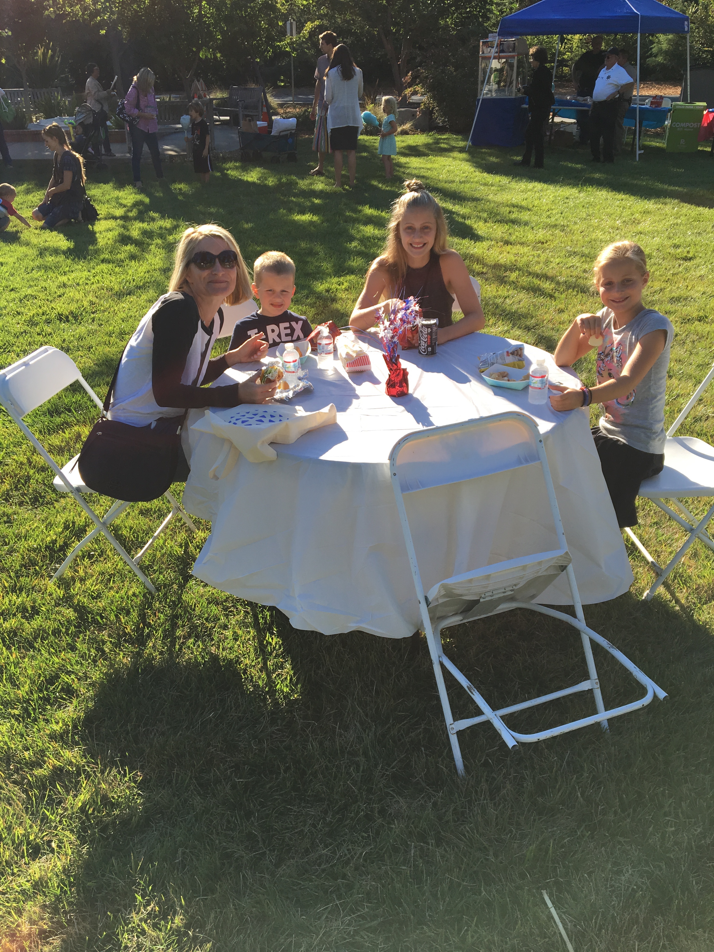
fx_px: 798
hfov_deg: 48.2
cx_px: 357
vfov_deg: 61.7
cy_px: 476
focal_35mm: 29
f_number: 2.2
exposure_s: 1/625
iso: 25
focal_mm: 4.15
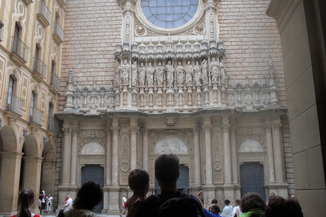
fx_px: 353
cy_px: 93
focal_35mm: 39
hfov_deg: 49.6
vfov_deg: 34.1
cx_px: 164
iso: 100
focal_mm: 6.3
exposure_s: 1/125
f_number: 3.2
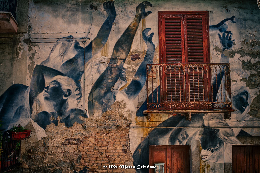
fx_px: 361
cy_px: 86
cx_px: 130
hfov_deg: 39.6
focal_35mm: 50
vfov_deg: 27.0
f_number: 11
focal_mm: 50
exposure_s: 1/40
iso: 100
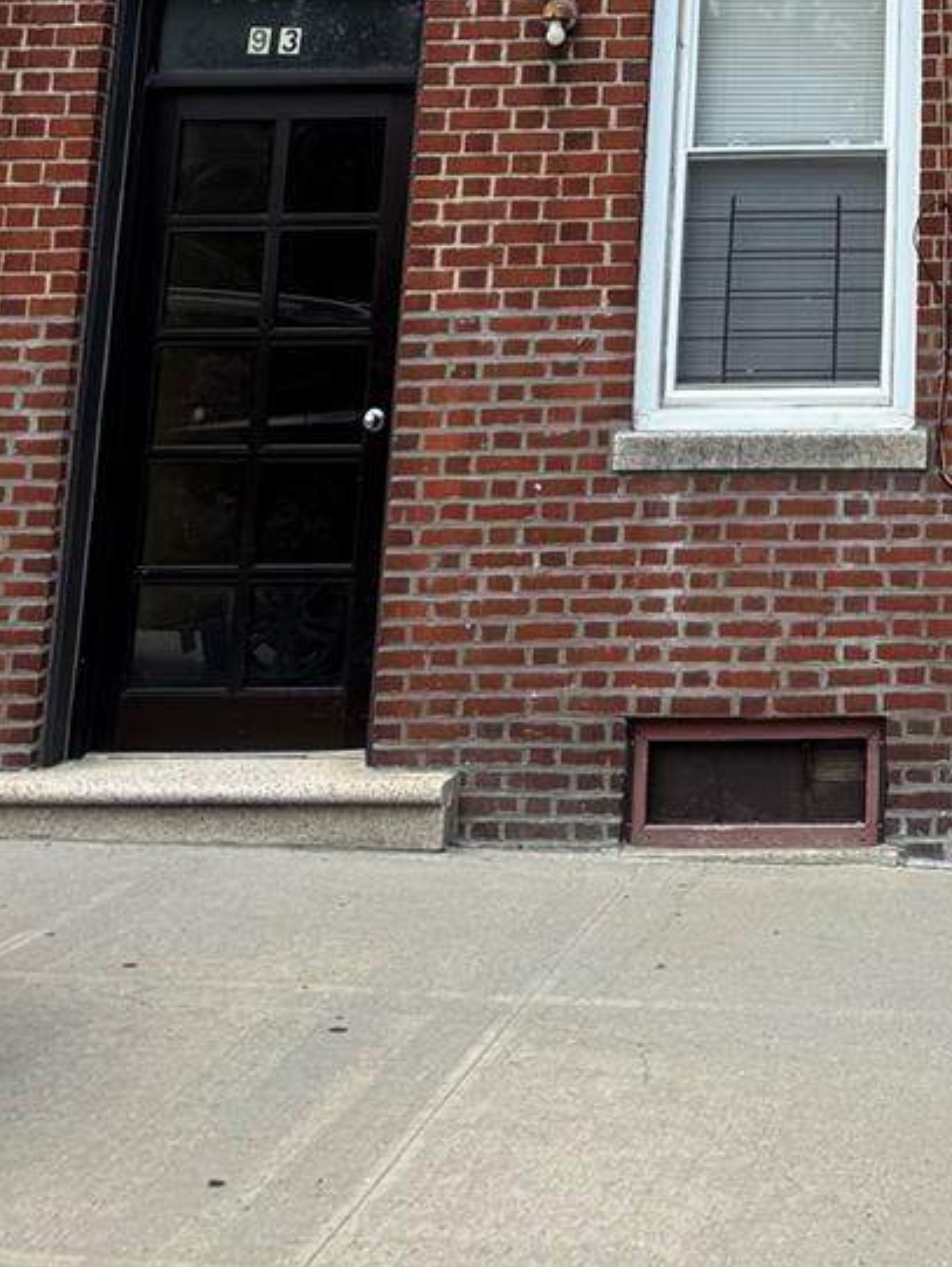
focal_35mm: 68
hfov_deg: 20.2
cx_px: 1155
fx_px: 2492
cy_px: -414
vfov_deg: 24.6
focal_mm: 6.76
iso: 80
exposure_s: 1/2252
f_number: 1.78
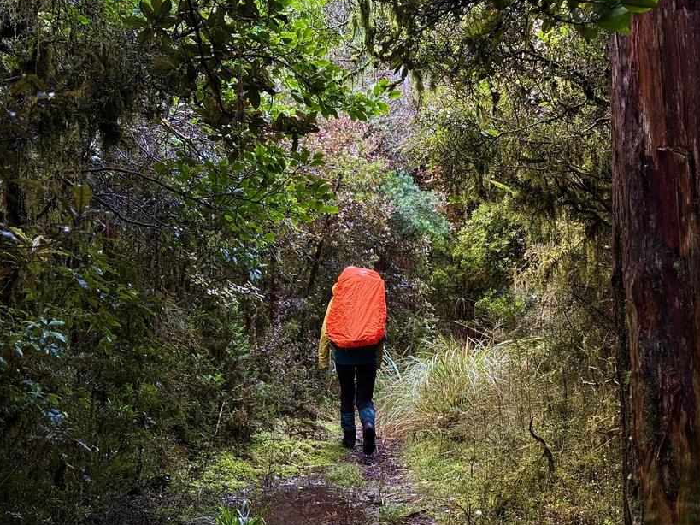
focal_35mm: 60
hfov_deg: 32.1
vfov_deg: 24.4
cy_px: 288
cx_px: 407
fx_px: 1213
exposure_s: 1/68
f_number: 1.78
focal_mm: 6.76
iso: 100
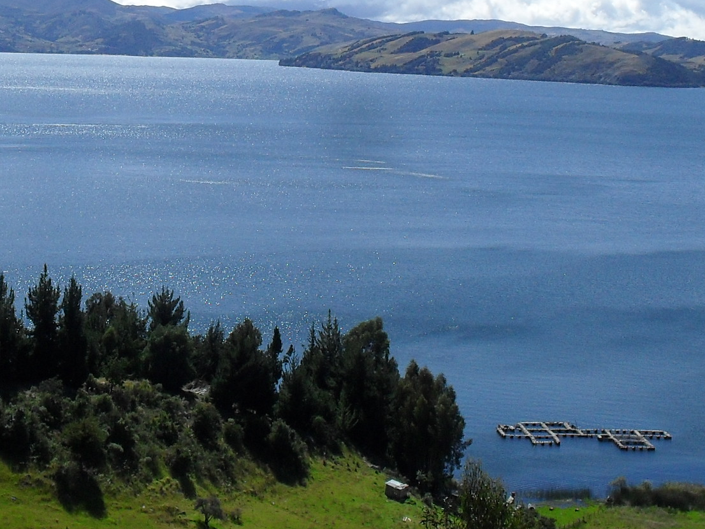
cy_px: 163
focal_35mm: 82
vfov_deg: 17.9
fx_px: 1670
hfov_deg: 23.8
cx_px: 265
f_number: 8.4
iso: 100
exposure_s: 1/350
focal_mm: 6.3
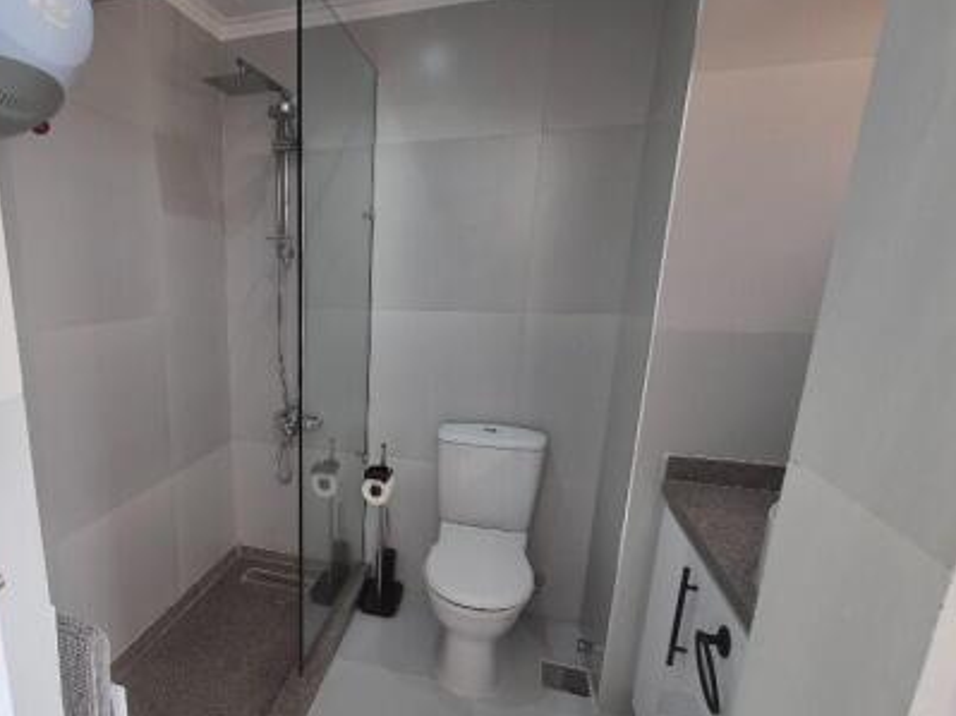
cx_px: 294
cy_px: 418
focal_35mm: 19
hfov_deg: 80.9
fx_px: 525
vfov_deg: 68.2
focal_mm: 2.2
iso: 50
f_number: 2.2
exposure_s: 1/50
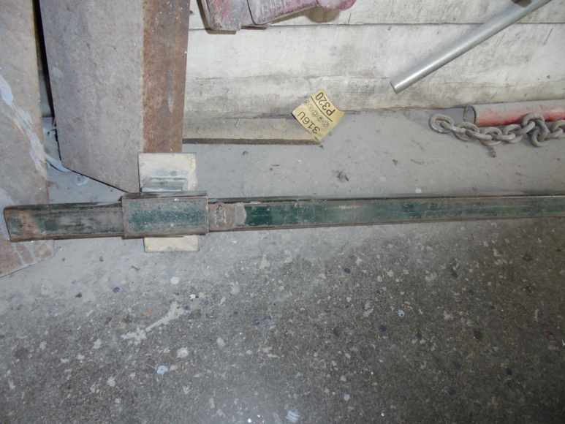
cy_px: 212
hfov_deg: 67.3
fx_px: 424
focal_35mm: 26
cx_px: 282
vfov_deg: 53.1
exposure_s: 1/30
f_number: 3.5
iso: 200
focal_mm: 4.6
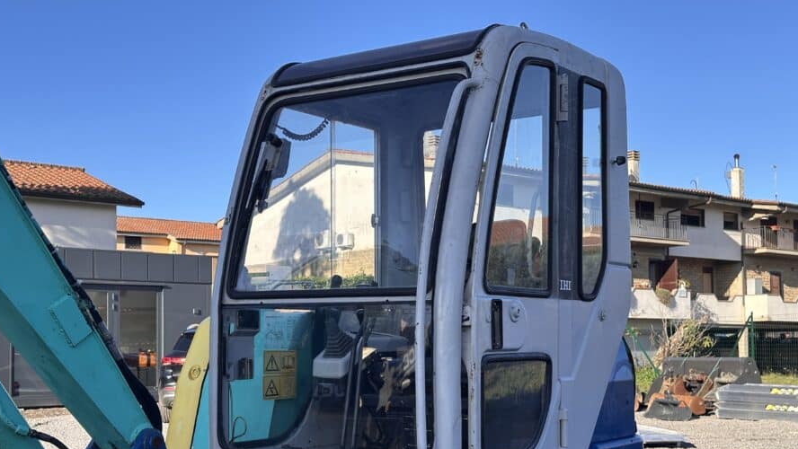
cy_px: 301
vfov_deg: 22.6
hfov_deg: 39.2
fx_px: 1122
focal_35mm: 53
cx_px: 397
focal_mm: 6.86
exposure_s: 1/1992
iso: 64
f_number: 1.78
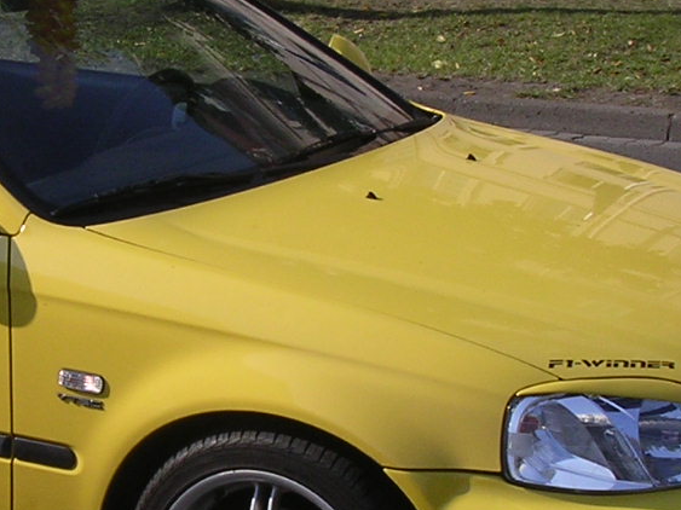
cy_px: 331
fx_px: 2124
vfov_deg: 13.7
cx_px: 88
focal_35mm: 108
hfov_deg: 18.0
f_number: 5.6
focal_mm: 5.8
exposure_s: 1/307
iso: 100
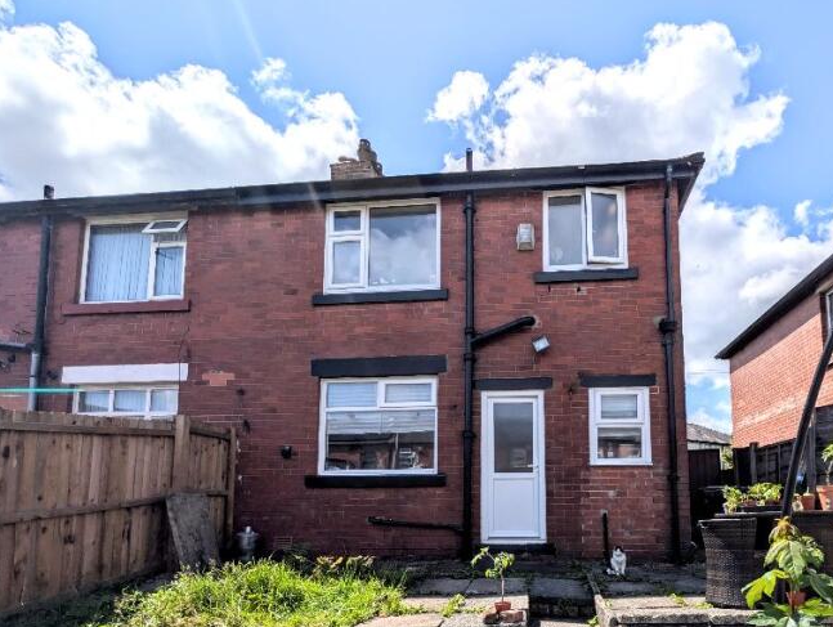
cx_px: 510
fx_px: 458
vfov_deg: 65.7
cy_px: 449
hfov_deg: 83.3
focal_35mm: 19
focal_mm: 2.02
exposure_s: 1/8197
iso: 48
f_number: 1.7
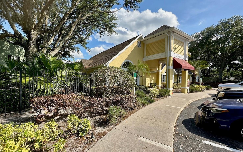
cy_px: 80
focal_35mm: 16
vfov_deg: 71.2
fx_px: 106
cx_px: 116
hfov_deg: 97.8
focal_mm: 2.22
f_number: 2.2
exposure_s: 1/1233
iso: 50
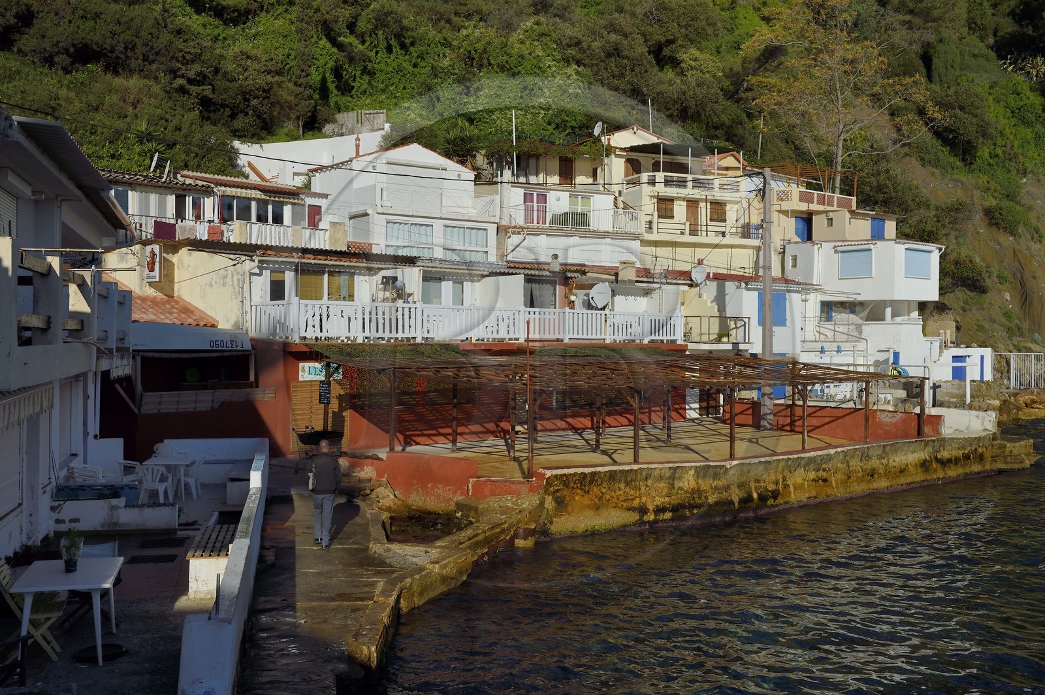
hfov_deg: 53.2
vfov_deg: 36.8
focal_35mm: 36
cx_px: 522
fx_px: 1044
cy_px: 348
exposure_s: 1/250
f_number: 16
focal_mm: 36
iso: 200
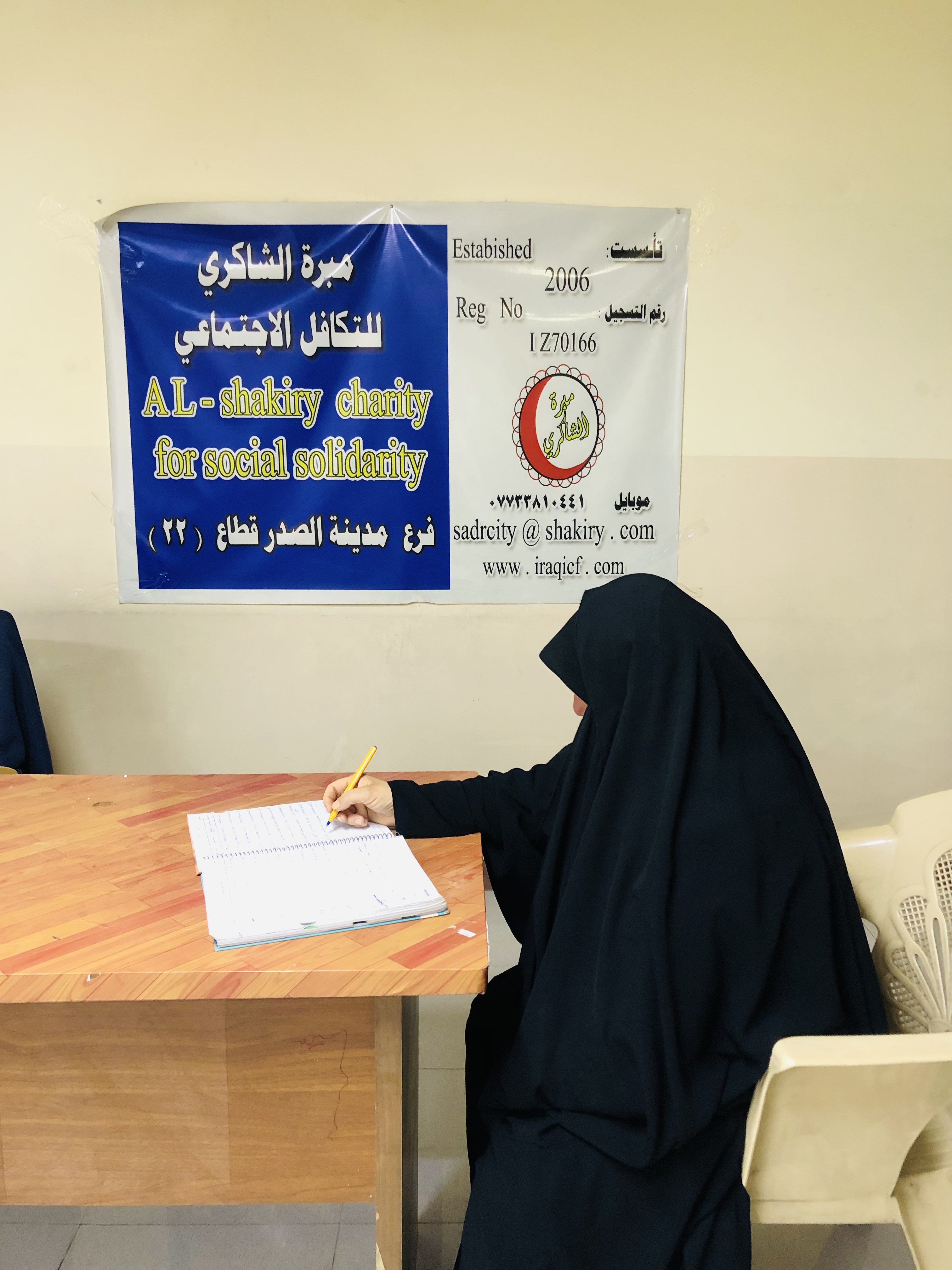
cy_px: 635
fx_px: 1027
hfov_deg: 49.7
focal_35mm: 28
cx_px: 476
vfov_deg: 63.4
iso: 80
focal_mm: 3.99
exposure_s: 1/17
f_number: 1.8
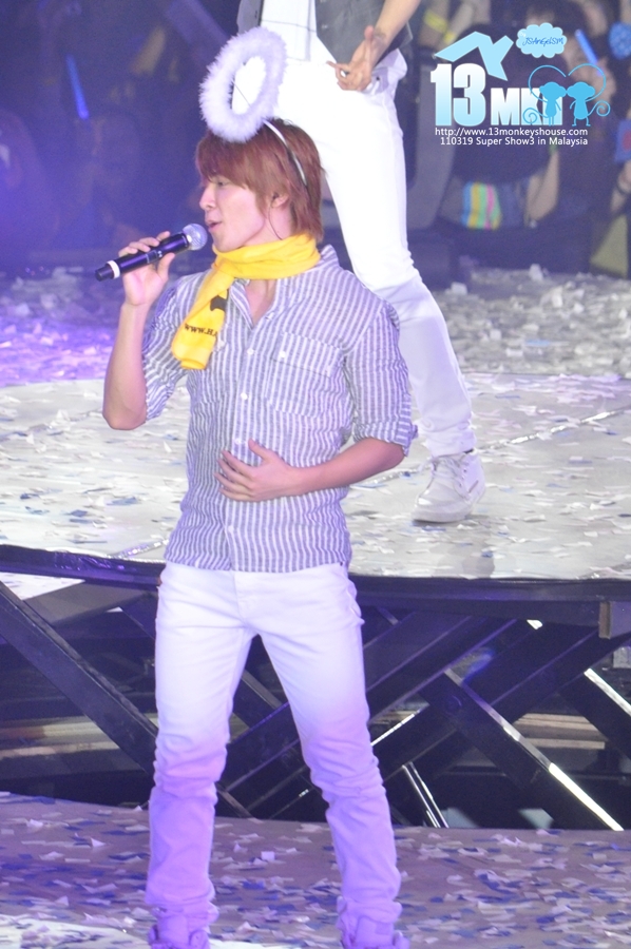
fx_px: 11858
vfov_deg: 4.6
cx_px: 316
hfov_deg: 3.0
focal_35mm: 450
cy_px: 474
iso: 800
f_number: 5.6
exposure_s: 1/200
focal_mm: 300
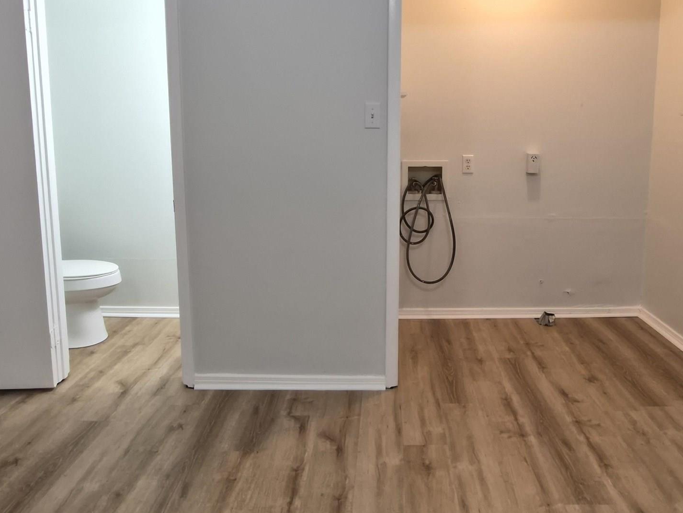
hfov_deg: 63.3
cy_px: 196
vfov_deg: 49.3
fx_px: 553
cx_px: 372
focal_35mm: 28
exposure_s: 1/60
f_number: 2.2
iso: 160
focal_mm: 1.7
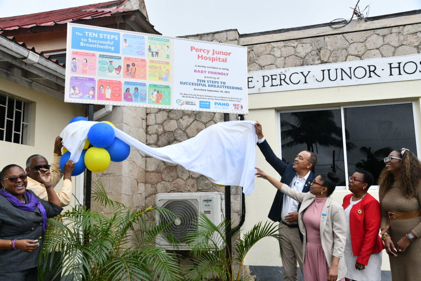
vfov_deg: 41.1
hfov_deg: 58.7
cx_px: 210
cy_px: 140
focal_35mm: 32
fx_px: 374
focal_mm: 32
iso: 2000
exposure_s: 1/1000
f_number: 10
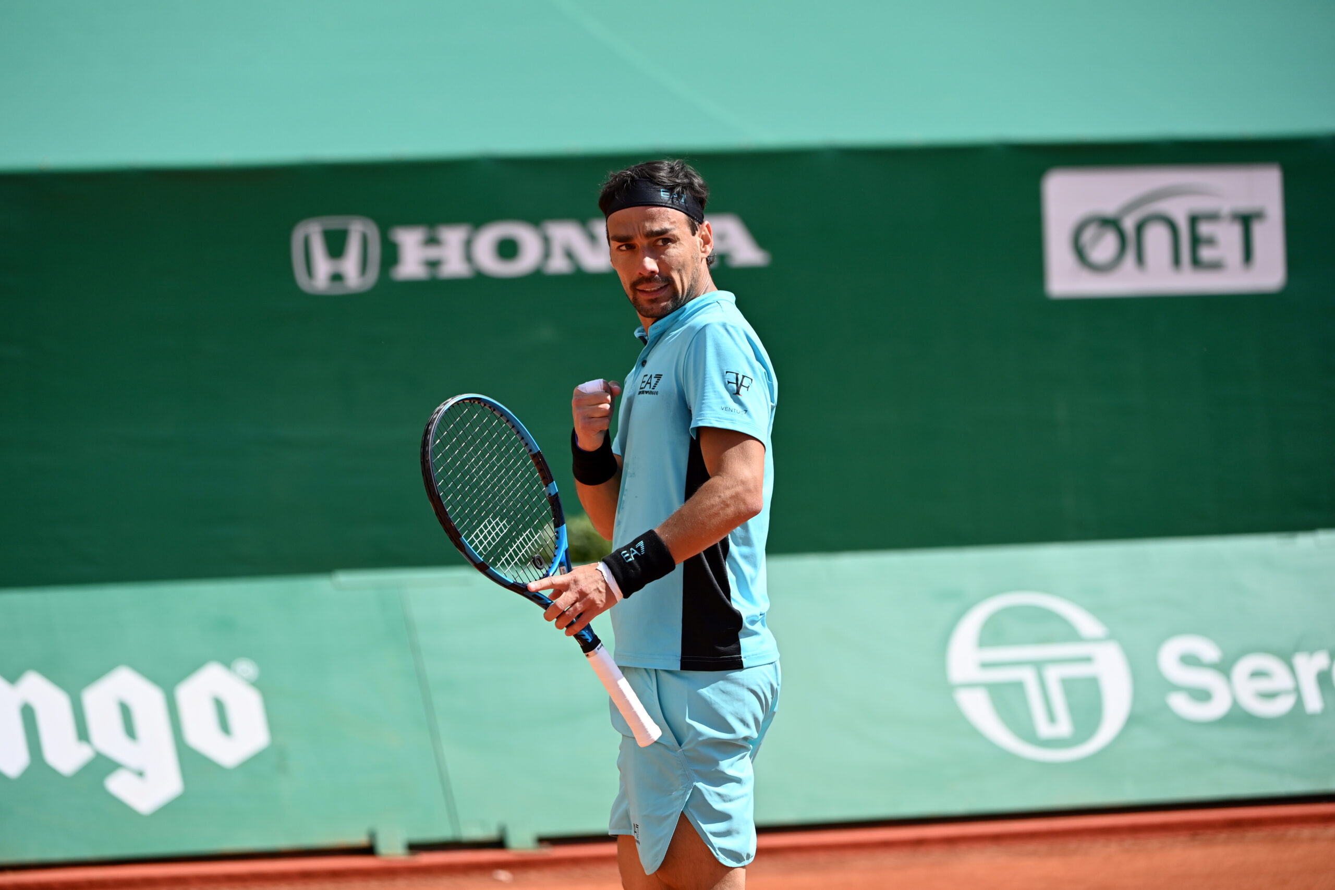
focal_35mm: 210
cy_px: 445
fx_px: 7787
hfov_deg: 9.8
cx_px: 668
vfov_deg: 6.5
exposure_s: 1/2500
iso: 250
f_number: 4
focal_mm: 210
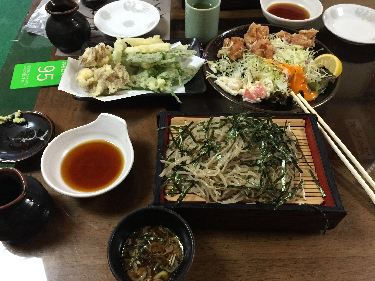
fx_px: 314
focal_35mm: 29
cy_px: 140
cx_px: 188
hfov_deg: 61.7
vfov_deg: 48.2
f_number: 2.2
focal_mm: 4.15
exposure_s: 1/15
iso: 100
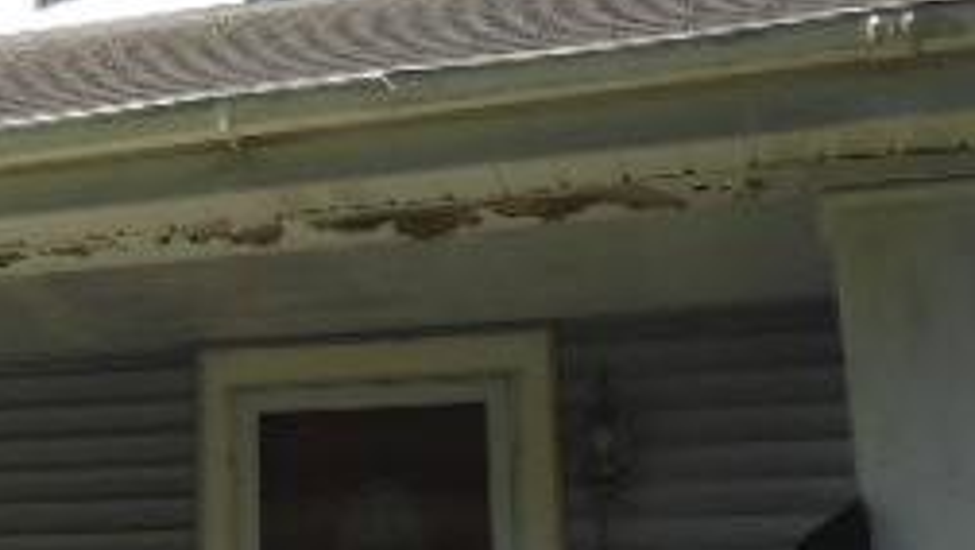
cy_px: 318
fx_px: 1862
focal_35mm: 72
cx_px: -135
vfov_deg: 16.8
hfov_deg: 26.6
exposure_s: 1/320
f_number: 3.5
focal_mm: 4.6
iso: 80
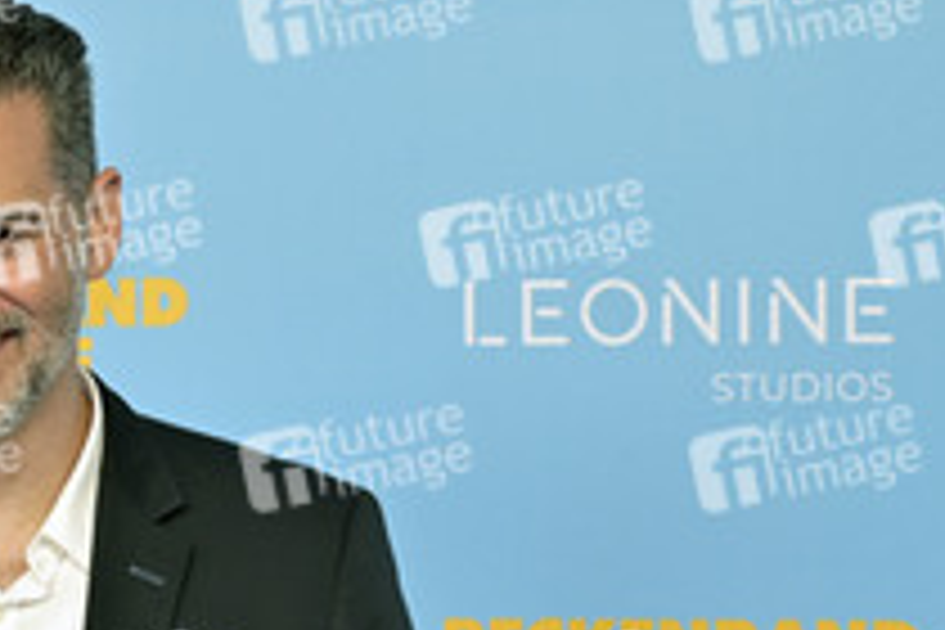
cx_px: -34
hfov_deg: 13.5
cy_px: 572
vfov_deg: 9.1
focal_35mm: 150
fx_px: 3937
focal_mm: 70
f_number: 4
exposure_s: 1/100
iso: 160
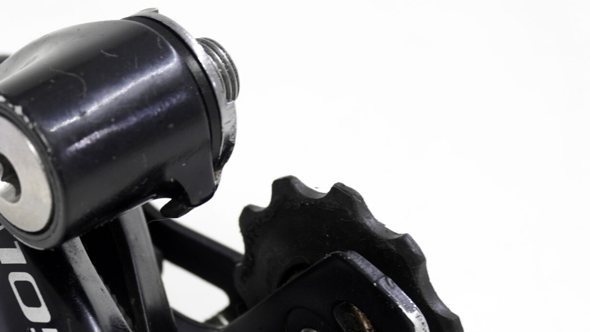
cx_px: 110
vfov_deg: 11.7
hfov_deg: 20.7
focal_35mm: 102
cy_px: 326
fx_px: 1597
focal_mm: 31
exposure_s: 1/5
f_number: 8
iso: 250
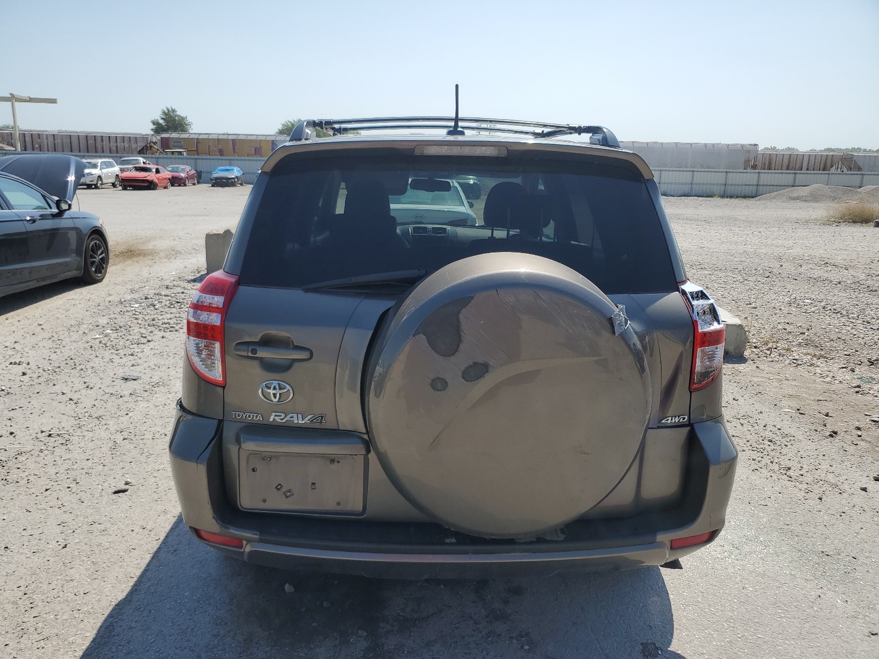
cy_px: 330
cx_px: 440
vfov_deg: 53.1
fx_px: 660
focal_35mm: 26
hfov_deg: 67.3
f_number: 1.5
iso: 50
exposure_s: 1/5000
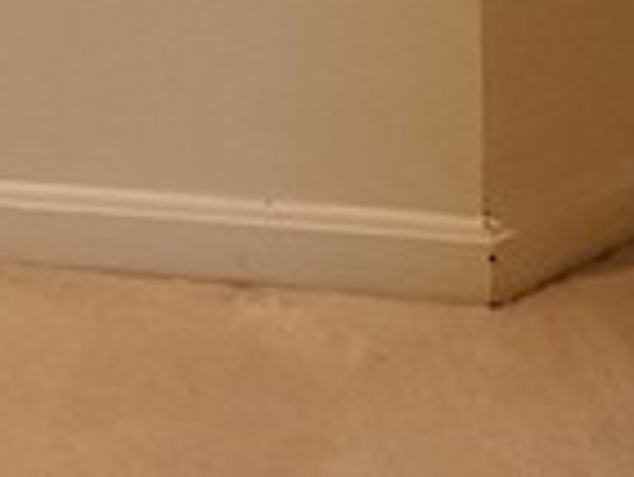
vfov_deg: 7.0
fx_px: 3465
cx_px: -710
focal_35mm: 189
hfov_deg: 9.6
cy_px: -999
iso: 250
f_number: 2.4
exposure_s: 1/39
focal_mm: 4.3
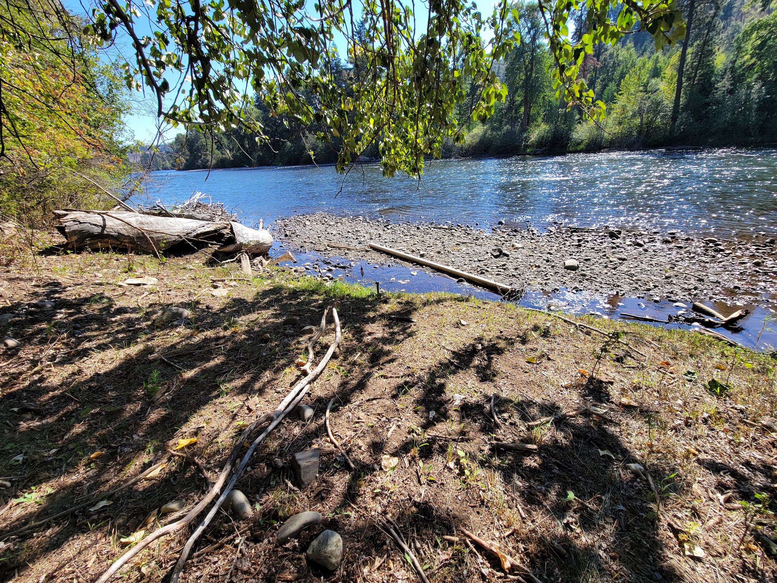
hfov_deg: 106.2
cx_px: 388
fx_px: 292
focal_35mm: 13
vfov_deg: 89.9
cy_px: 292
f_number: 2.2
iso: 50
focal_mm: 2.2
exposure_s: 1/715
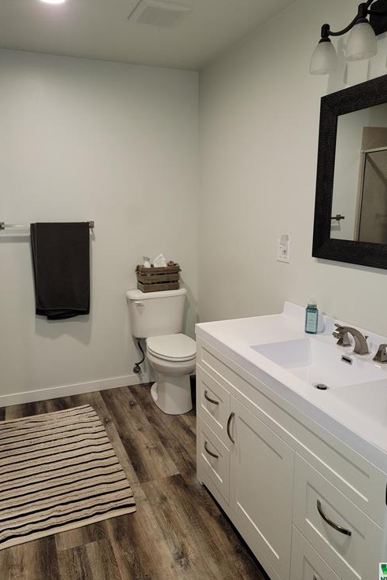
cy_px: 280
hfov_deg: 49.5
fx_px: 419
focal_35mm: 26
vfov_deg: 69.4
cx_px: 172
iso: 100
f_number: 1.8
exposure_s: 1/40
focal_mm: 6.7
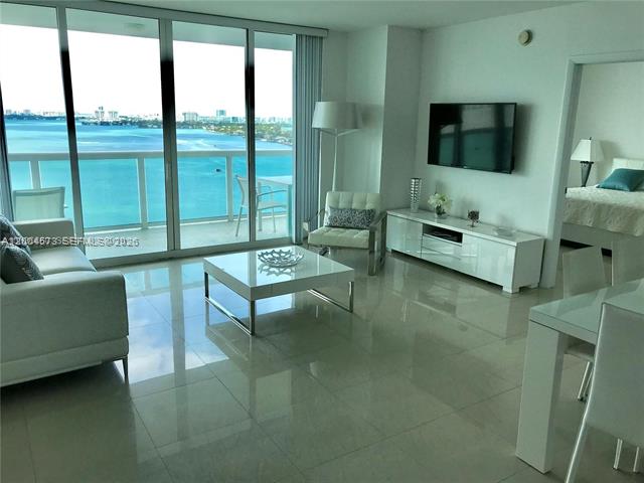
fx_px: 521
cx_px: 322
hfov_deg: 63.4
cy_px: 242
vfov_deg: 49.7
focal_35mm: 28
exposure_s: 1/553
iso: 20
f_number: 1.8
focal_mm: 3.99
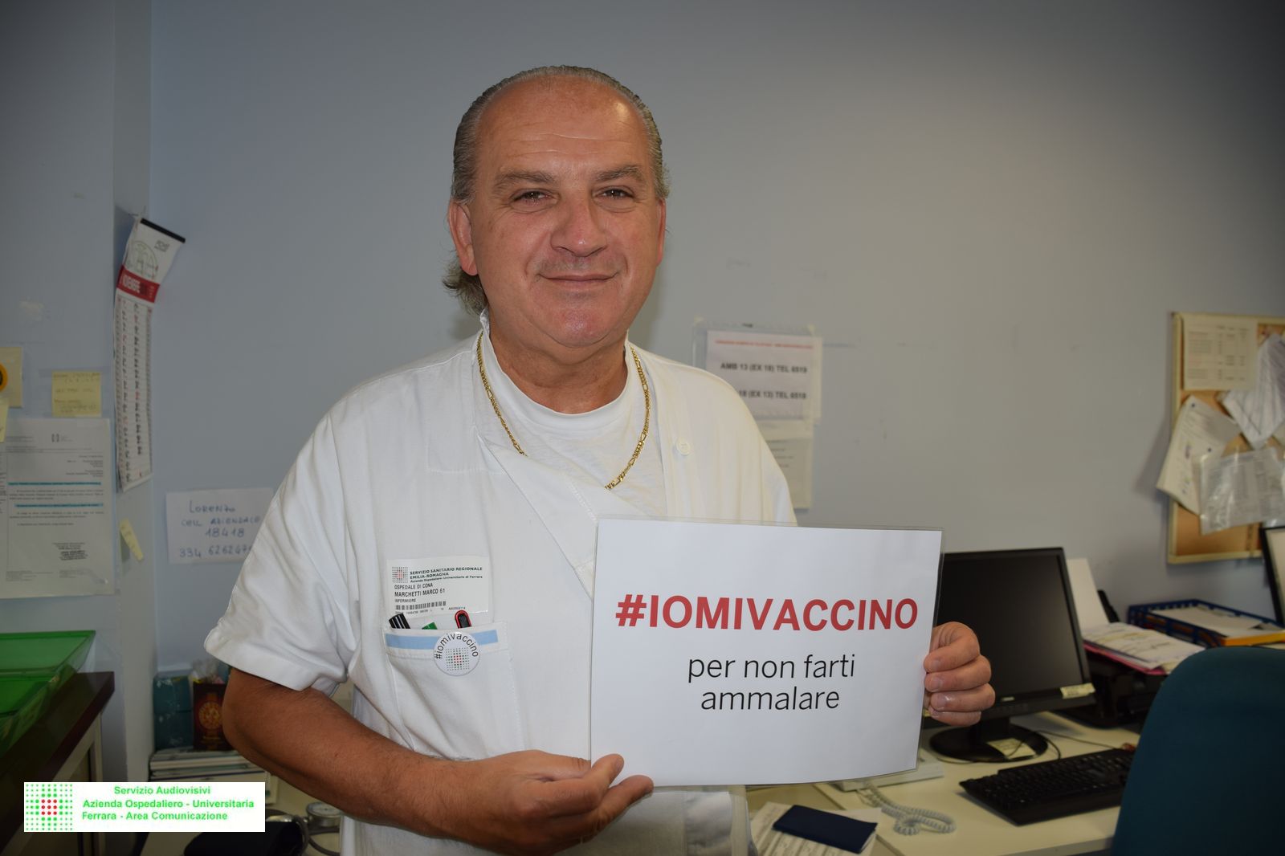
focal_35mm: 27
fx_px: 963
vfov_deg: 47.9
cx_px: 642
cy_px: 428
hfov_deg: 67.4
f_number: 3.5
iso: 100
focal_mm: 18
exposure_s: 1/60
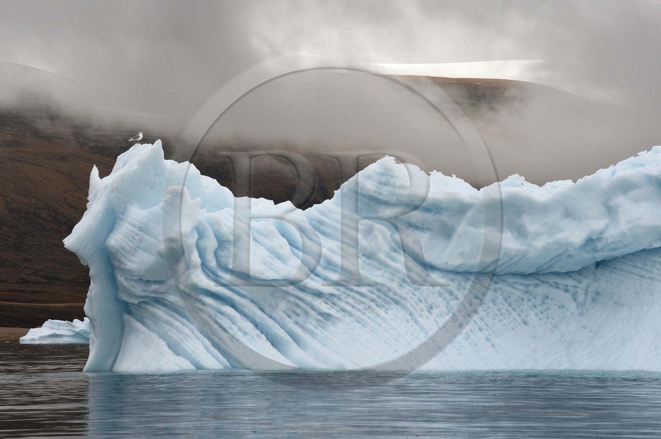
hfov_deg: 10.3
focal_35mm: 200
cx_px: 330
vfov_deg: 6.9
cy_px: 220
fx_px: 3669
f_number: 9
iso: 800
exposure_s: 1/500
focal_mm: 200
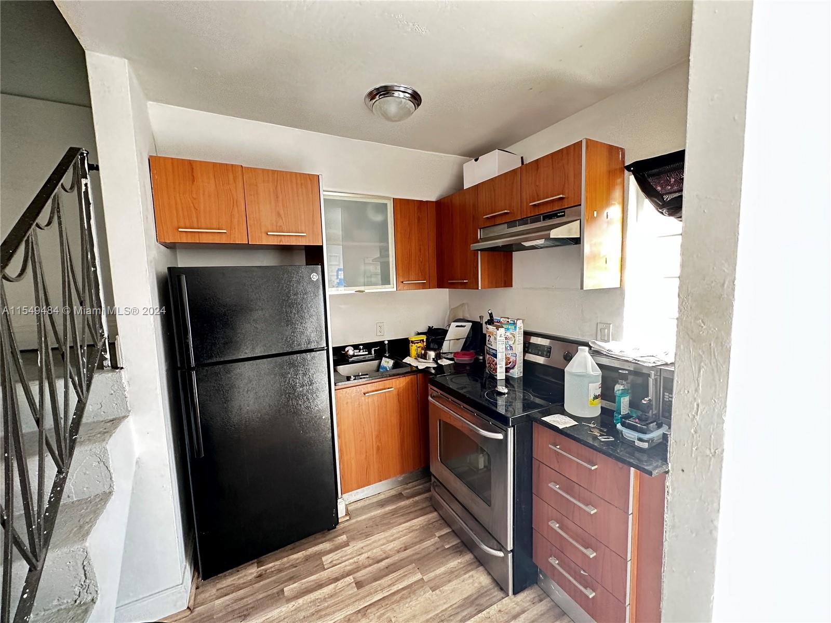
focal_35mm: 14
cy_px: 312
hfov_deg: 102.1
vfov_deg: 85.7
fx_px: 336
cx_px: 416
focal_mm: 2.22
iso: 320
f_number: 2.2
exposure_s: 1/80
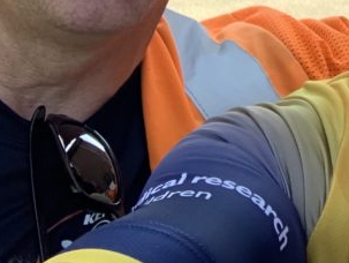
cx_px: 538
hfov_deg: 16.4
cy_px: -155
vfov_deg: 12.9
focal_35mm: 108
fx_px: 1090
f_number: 2.2
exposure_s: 1/121
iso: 50
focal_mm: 2.87
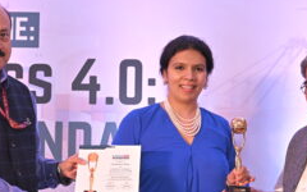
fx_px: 753
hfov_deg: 23.0
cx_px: 154
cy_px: 125
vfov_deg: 14.5
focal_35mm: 90
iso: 1600
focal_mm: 47
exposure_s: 1/125
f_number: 5
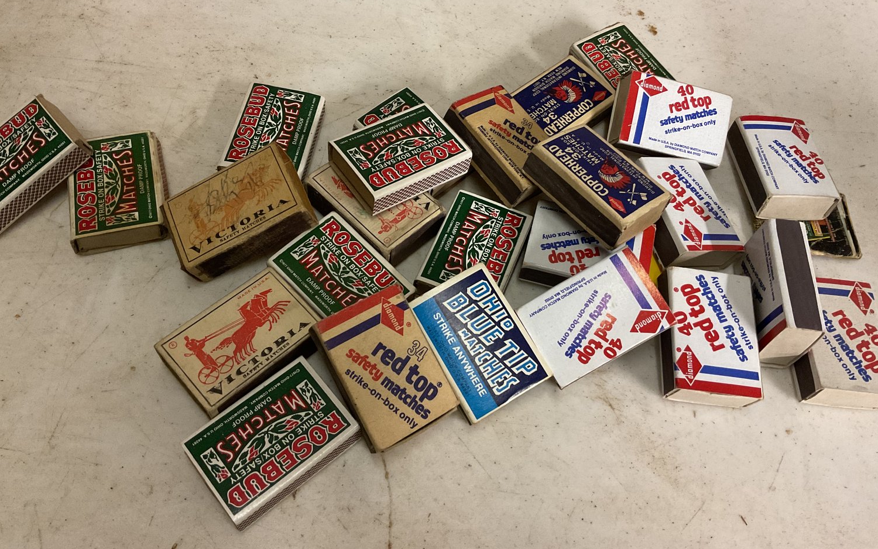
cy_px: 244
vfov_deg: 40.6
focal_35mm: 31
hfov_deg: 61.2
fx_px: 742
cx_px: 442
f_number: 1.8
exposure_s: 1/60
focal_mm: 3
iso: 250
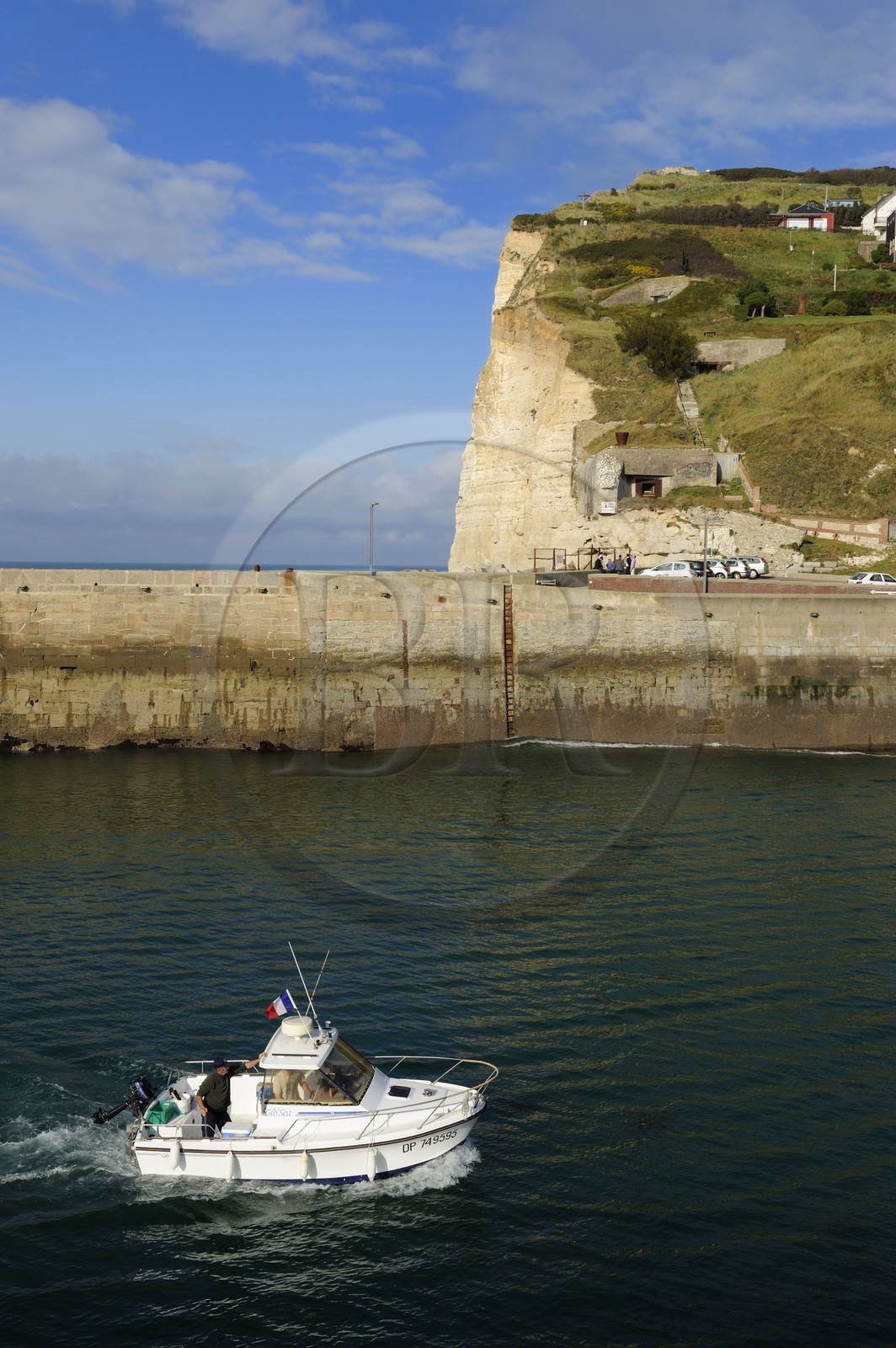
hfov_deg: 35.0
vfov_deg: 50.7
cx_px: 448
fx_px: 1421
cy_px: 674
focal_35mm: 38
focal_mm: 38
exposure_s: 1/200
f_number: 13
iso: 200
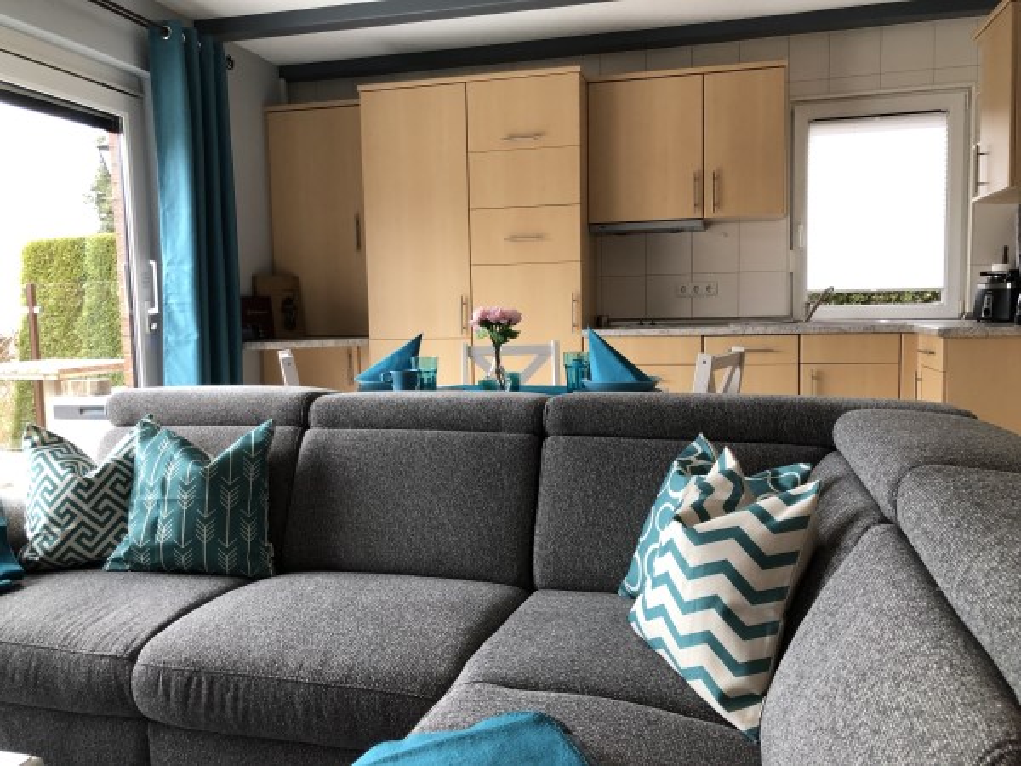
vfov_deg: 49.7
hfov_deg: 63.4
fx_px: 826
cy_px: 383
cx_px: 510
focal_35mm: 28
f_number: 1.8
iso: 40
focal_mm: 4
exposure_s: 1/33
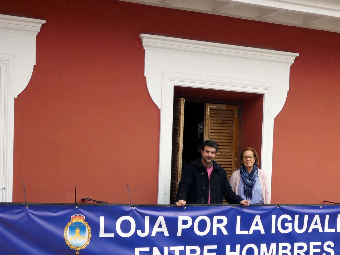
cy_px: 188
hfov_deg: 28.0
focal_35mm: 69
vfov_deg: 21.1
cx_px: 226
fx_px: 678
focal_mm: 8.2
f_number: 3.8
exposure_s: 1/250
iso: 80
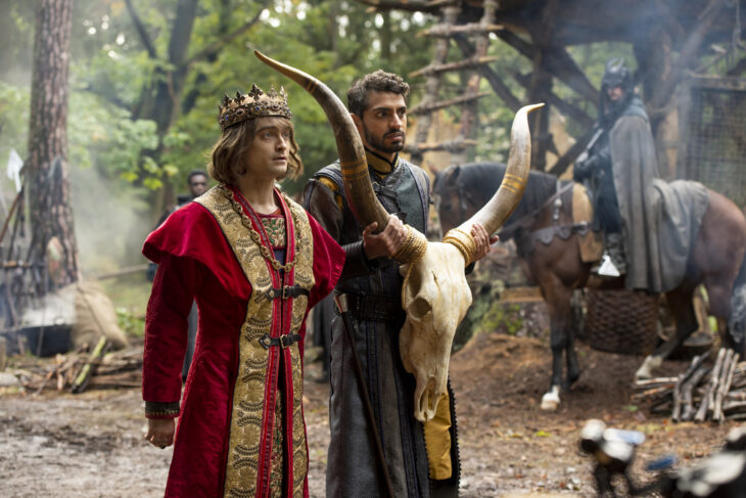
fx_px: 1451
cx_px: 373
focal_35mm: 70
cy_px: 249
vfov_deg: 19.5
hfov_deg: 28.8
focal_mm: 70
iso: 320
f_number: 4
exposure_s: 1/200
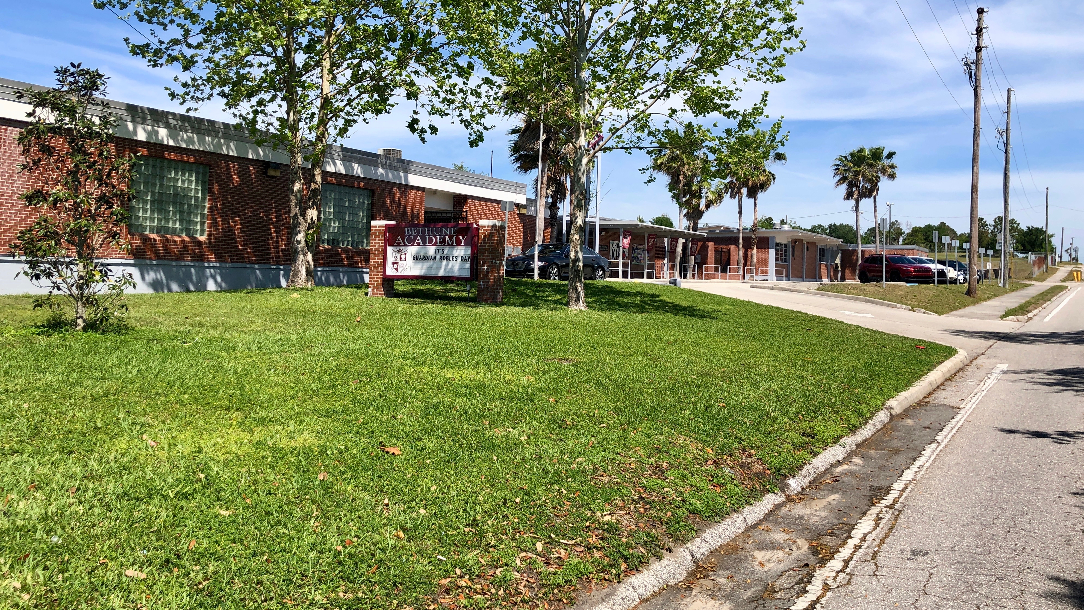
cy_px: 255
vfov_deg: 37.7
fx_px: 891
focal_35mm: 31
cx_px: 537
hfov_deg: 62.6
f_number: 1.8
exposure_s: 1/2088
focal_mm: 4
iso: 20
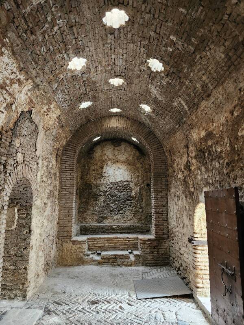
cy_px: 162
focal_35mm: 23
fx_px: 216
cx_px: 122
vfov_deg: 73.9
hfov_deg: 58.9
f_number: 1.8
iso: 640
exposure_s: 1/24
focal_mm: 5.54
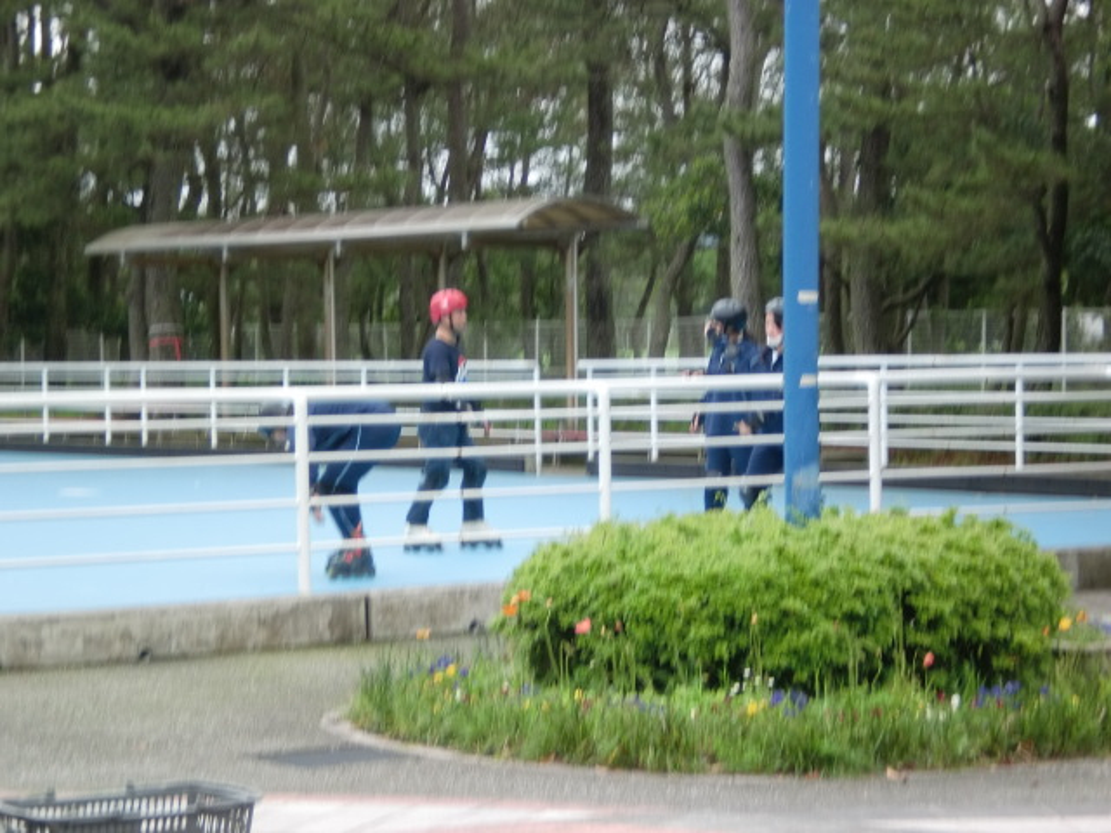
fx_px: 3402
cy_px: 416
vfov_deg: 14.0
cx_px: 556
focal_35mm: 106
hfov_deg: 18.5
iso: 100
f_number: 5.9
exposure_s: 1/100
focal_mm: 18.9
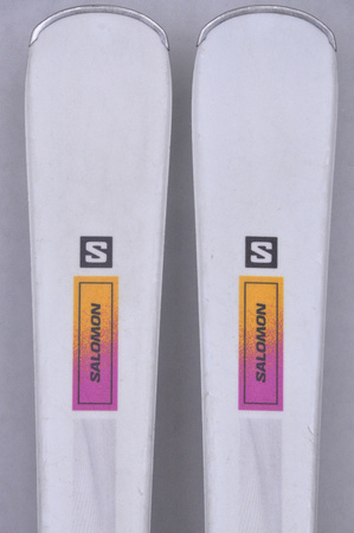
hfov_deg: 8.7
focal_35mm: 158
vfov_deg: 13.1
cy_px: 266
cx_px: 177
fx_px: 2328
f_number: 9.5
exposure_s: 1/125
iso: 3200
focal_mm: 105
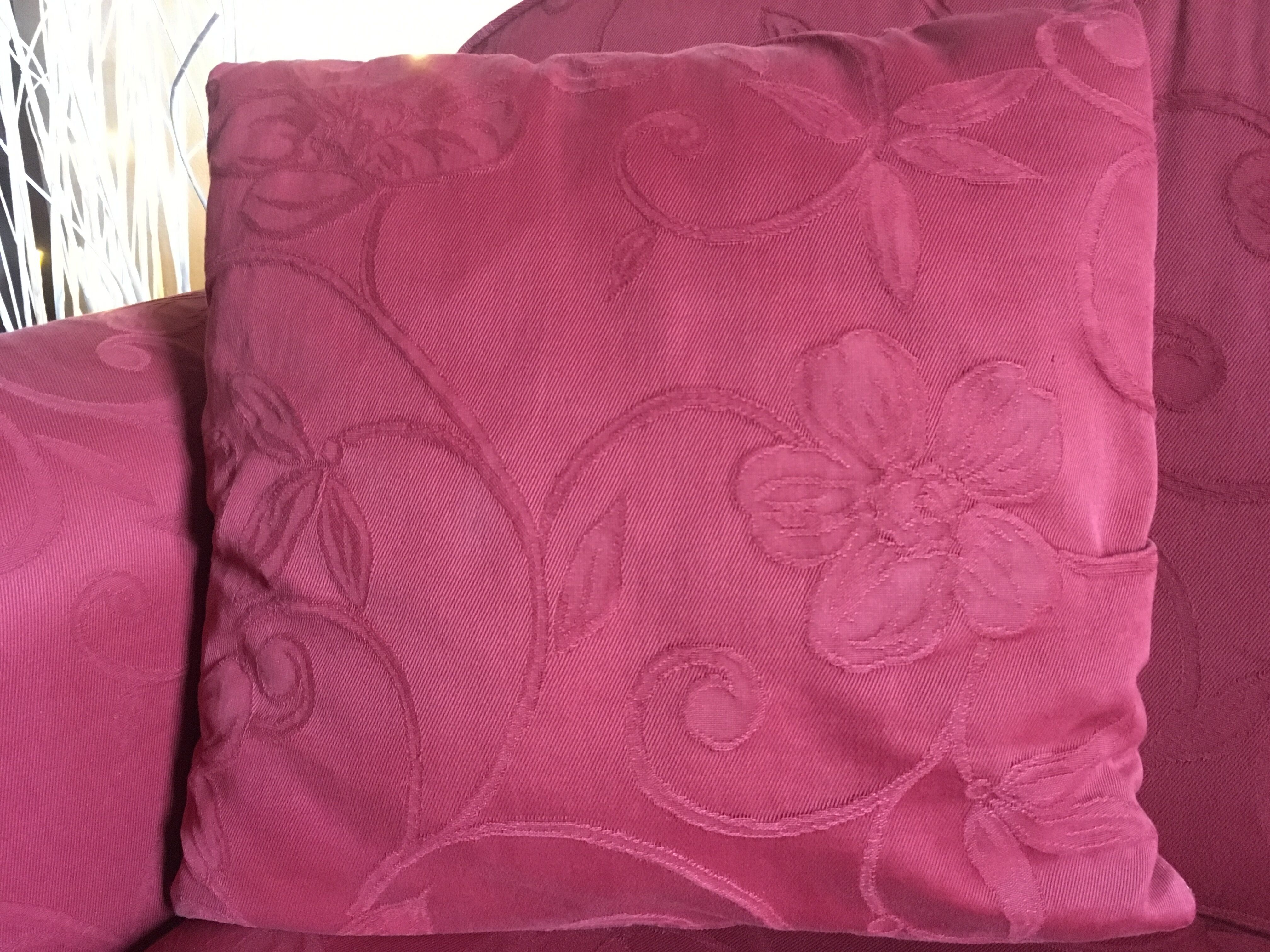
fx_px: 1064
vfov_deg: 48.2
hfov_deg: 61.7
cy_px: 476
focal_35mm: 29
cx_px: 635
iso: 400
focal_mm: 4.15
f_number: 2.2
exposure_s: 1/17
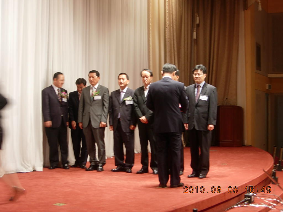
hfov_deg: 31.7
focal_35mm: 61
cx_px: 142
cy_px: 106
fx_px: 499
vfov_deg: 24.0
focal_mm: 12.7
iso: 64
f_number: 3.5
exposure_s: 1/6.7
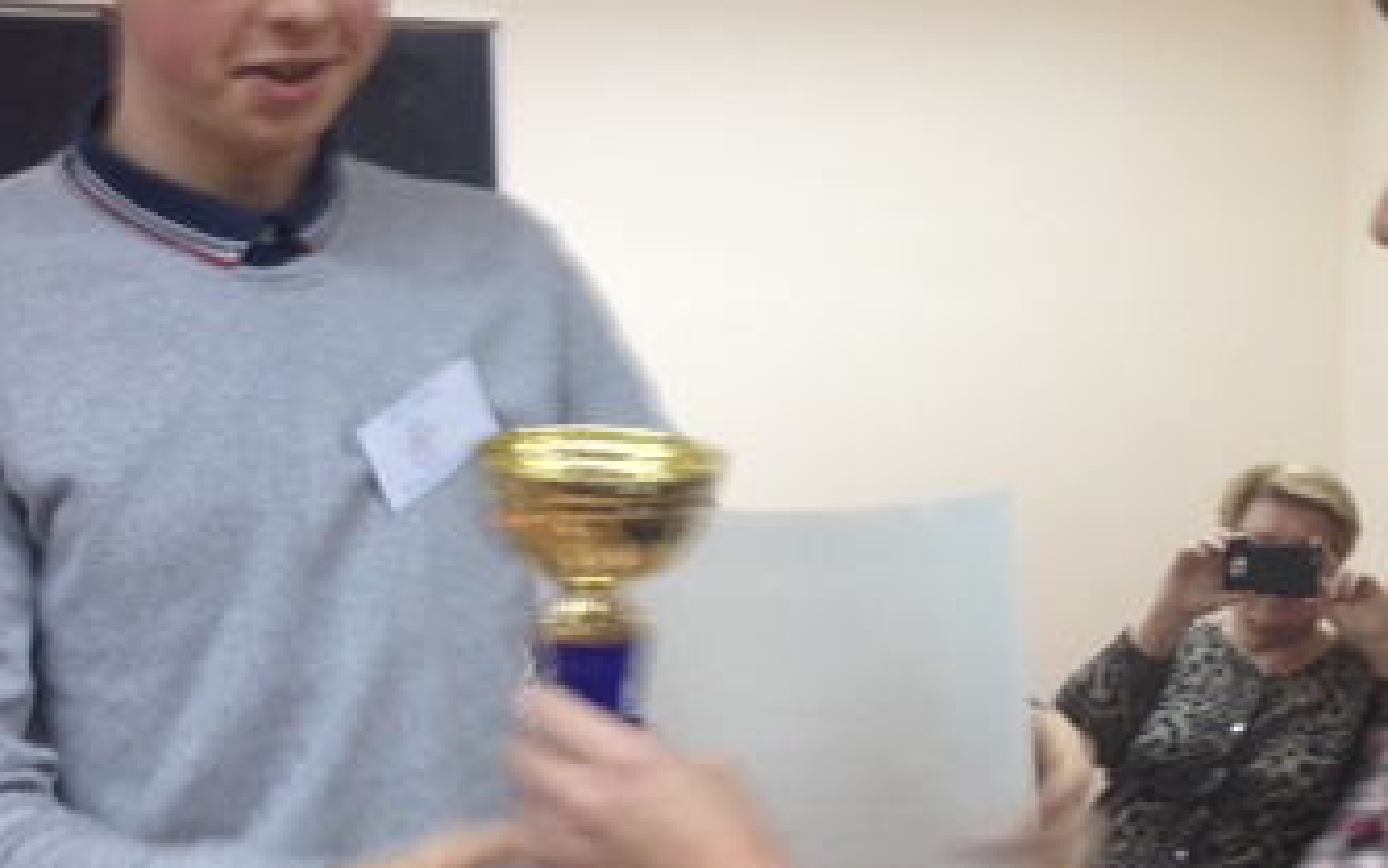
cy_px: 532
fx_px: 2535
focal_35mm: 67
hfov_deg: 30.3
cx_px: 989
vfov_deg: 19.4
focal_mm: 4.12
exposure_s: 1/20
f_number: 2.4
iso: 64
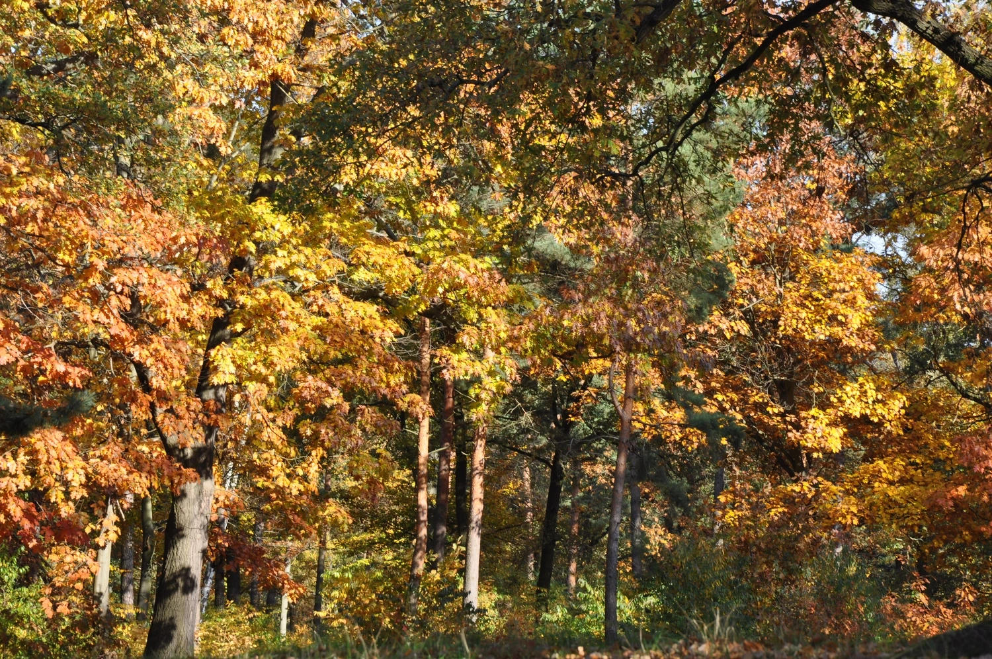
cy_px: 330
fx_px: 4334
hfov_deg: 13.1
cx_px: 496
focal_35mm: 158
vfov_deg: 8.7
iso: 200
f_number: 11
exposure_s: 1/80
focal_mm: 105
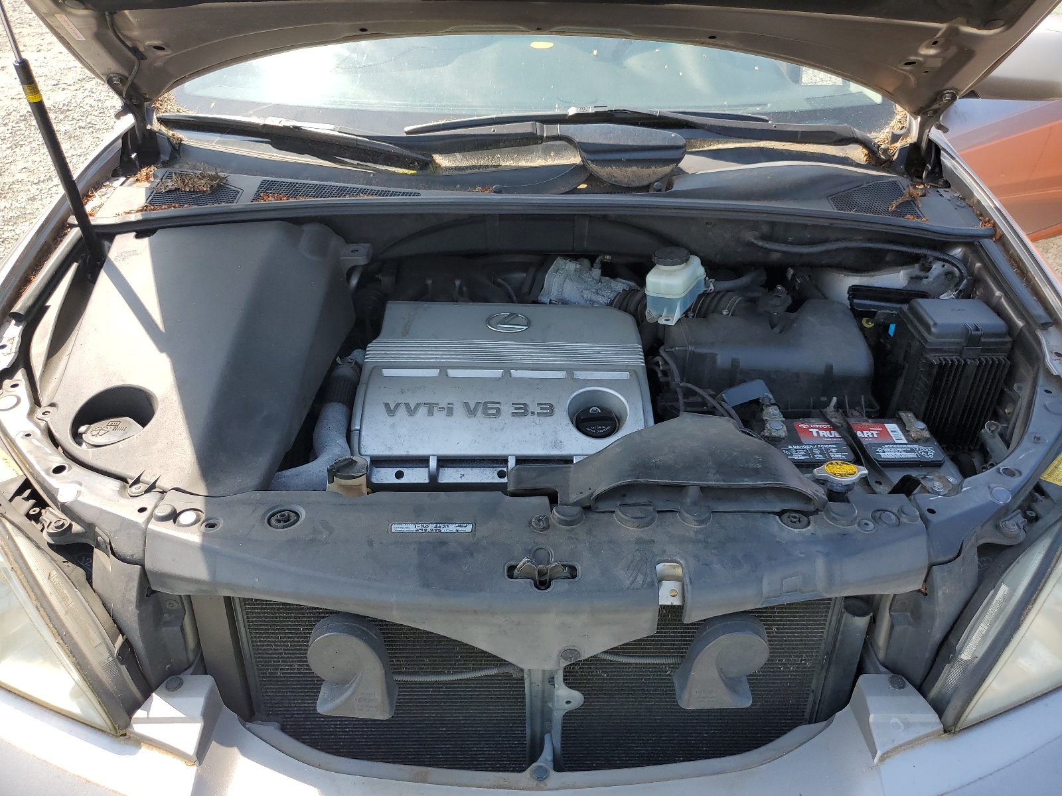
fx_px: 798
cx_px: 531
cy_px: 398
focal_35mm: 26
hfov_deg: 67.3
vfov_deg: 53.1
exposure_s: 1/833
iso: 50
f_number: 1.5
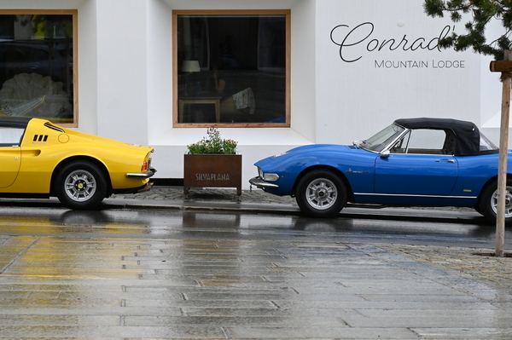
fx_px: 1705
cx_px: 256
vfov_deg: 11.4
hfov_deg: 17.1
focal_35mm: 120
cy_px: 170
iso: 4000
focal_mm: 120
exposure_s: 1/1250
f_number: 18
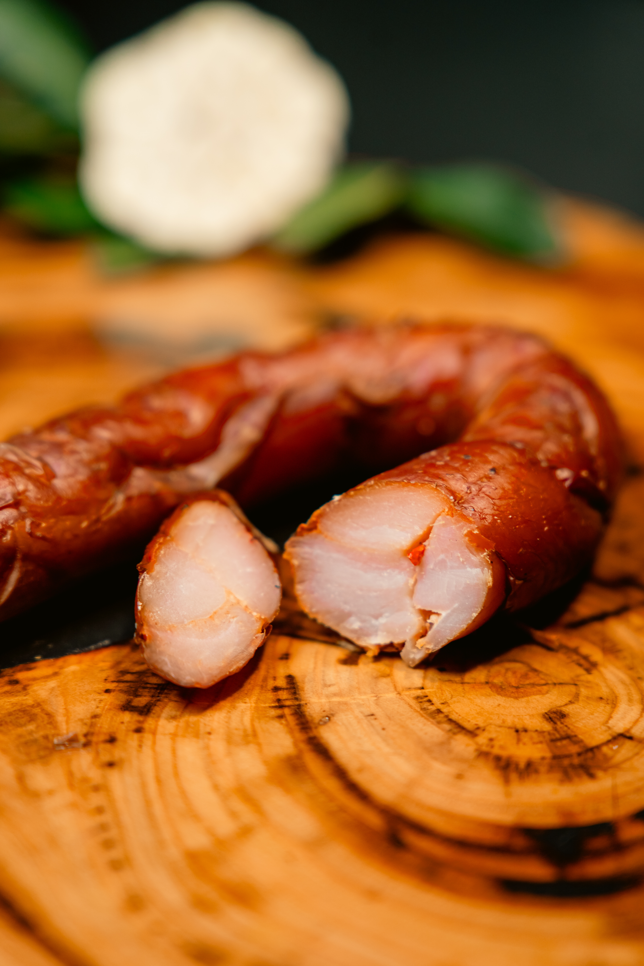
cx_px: 322
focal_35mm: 70
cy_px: 483
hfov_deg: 19.5
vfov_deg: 28.8
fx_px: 1878
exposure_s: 1/200
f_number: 4
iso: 250
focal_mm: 70
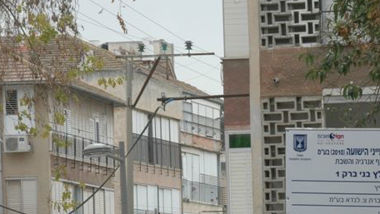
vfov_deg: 4.4
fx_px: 2772
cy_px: 249
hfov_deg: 7.8
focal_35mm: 275
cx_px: 304
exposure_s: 1/320
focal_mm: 78
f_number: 9
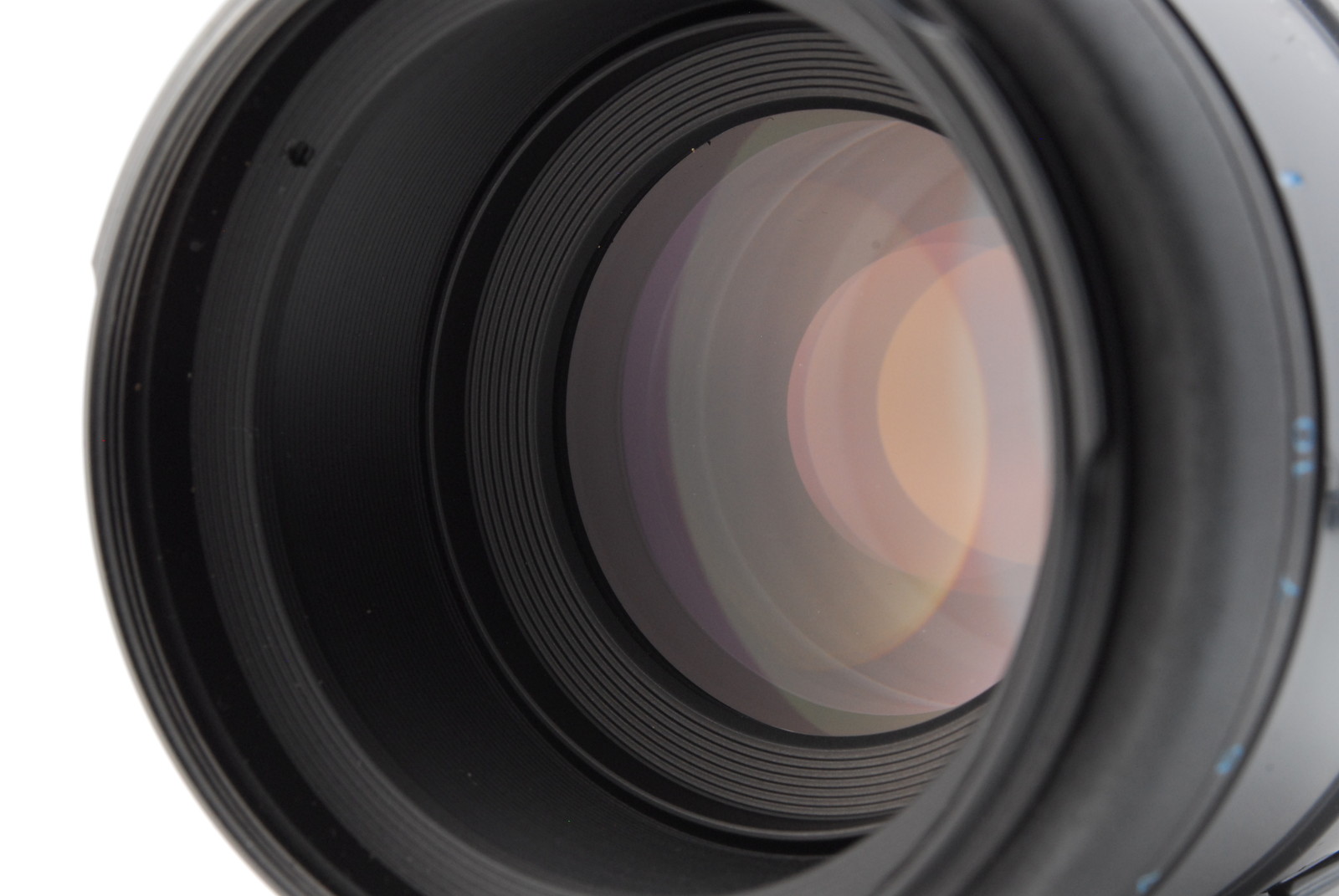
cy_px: 448
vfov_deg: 16.6
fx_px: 3072
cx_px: 670
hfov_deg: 24.6
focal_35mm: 82
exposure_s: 1/100
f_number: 16
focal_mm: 55
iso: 400
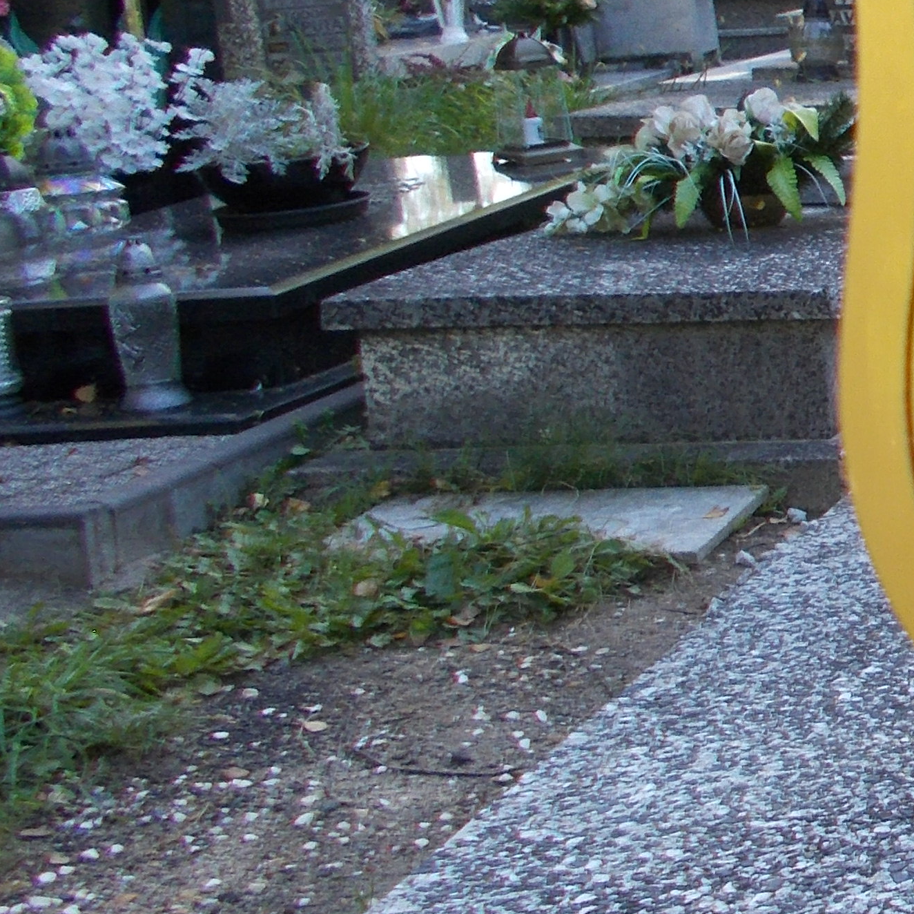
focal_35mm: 80
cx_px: 1509
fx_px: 2390
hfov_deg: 18.3
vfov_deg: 21.5
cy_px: 266
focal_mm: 4.6
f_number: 3.2
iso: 80
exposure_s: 1/100
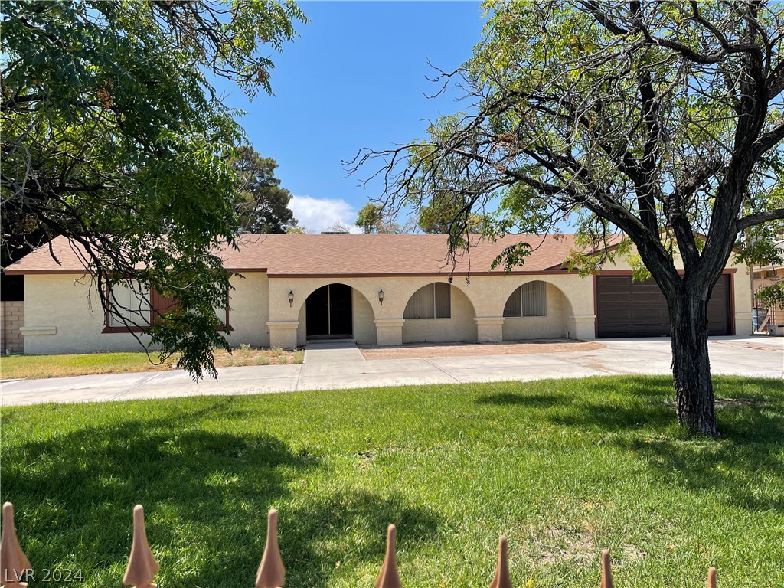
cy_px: 294
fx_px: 566
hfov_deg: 69.4
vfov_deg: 54.9
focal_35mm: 25
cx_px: 392
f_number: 1.6
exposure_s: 1/2924
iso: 32
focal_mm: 5.1
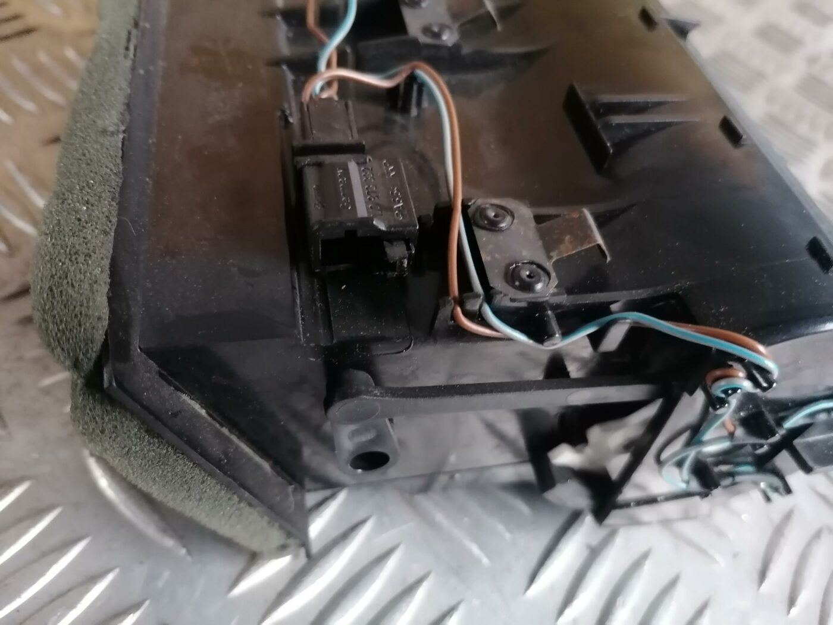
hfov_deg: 65.3
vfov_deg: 51.4
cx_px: 416
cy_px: 312
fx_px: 650
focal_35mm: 27
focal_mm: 4.75
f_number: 1.8
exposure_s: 1/16.7
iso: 640
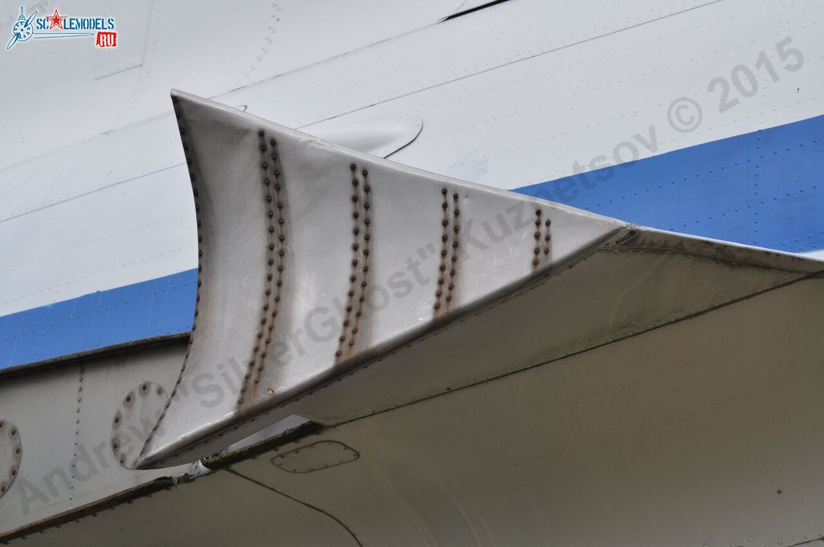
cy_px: 274
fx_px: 2675
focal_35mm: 117
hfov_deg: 17.5
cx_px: 412
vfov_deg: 11.7
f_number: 8
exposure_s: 1/250
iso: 200
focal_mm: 78
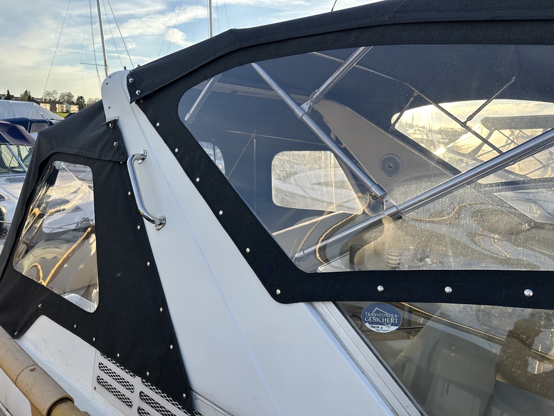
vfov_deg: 56.8
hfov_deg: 71.6
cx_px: 277
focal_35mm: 24
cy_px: 208
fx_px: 384
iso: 80
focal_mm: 6.86
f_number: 1.78
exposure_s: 1/1289
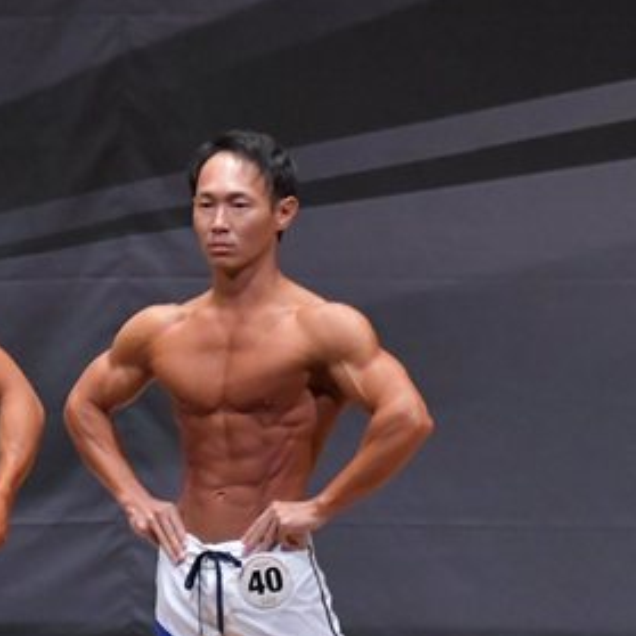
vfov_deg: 3.1
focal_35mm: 566
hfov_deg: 3.1
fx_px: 11765
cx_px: -186
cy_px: 565
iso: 8000
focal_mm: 160
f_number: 5.6
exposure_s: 1/400
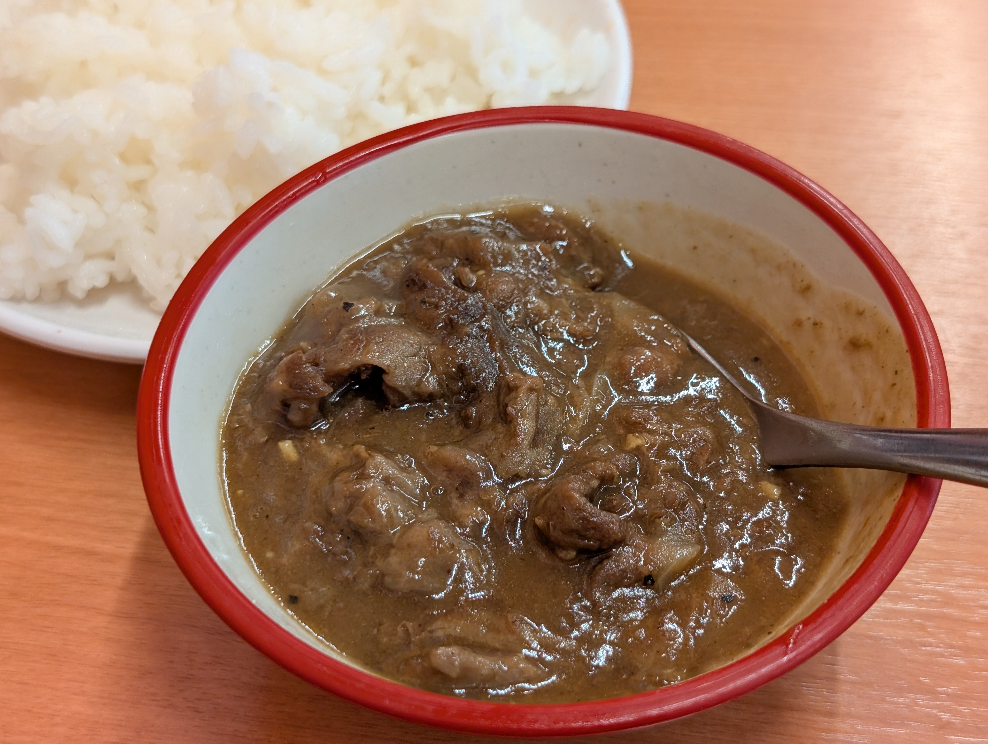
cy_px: 372
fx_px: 1401
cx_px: 494
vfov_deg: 29.7
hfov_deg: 38.9
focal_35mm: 49
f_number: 1.68
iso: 55
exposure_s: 1/60
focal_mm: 6.9
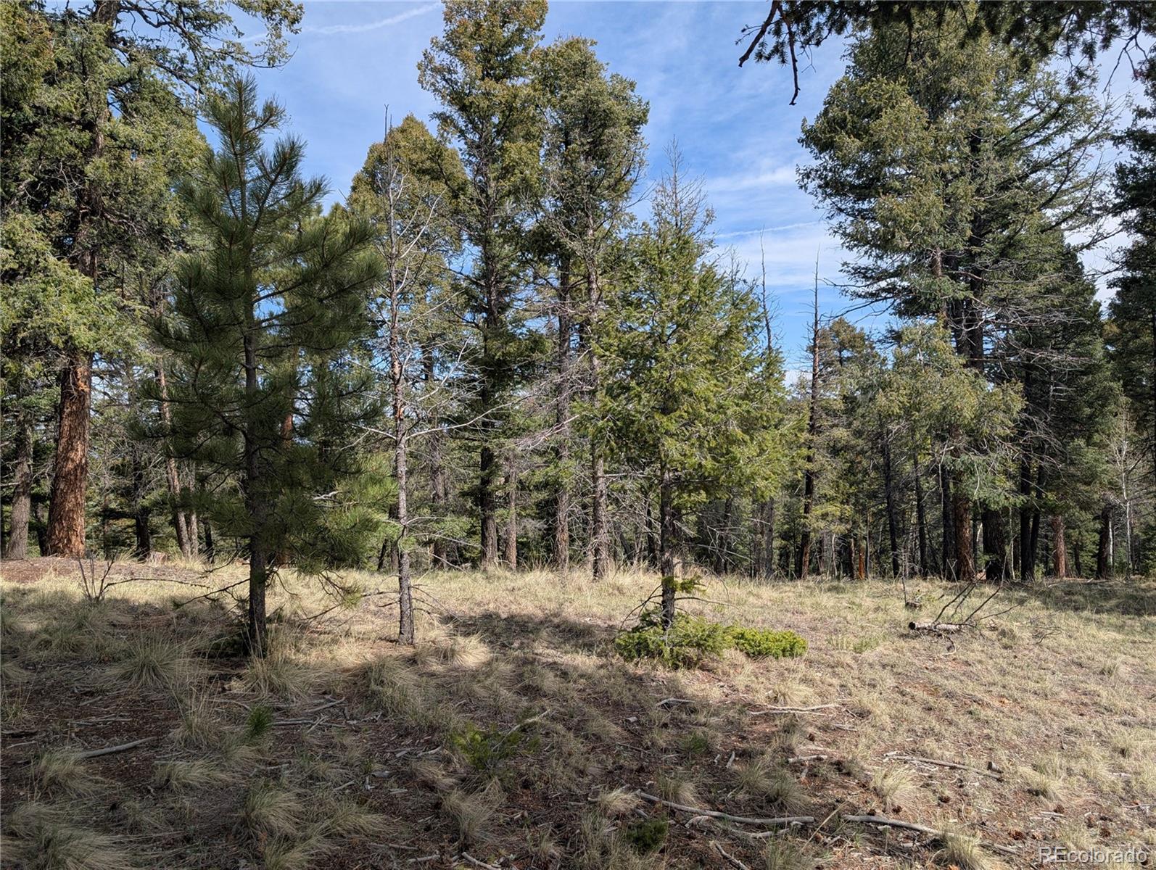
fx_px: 803
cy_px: 435
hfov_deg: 71.5
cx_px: 578
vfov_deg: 56.9
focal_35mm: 24
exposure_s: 1/810
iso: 22
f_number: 1.68
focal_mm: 6.9
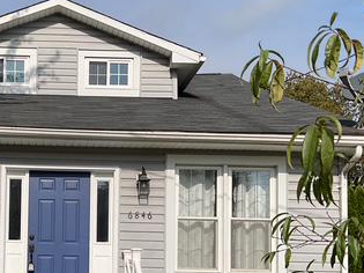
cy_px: 250
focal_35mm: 59
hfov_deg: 31.4
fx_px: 620
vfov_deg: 24.1
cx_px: 47
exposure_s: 1/3534
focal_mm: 3
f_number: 1.8
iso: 16
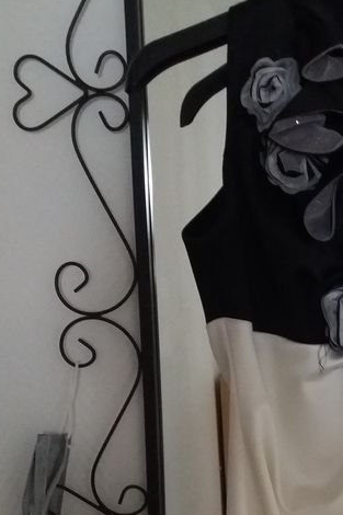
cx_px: 367
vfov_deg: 31.5
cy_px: 420
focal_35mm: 62
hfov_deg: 20.9
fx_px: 887
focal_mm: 3.7
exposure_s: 1/17
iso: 400
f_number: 1.9
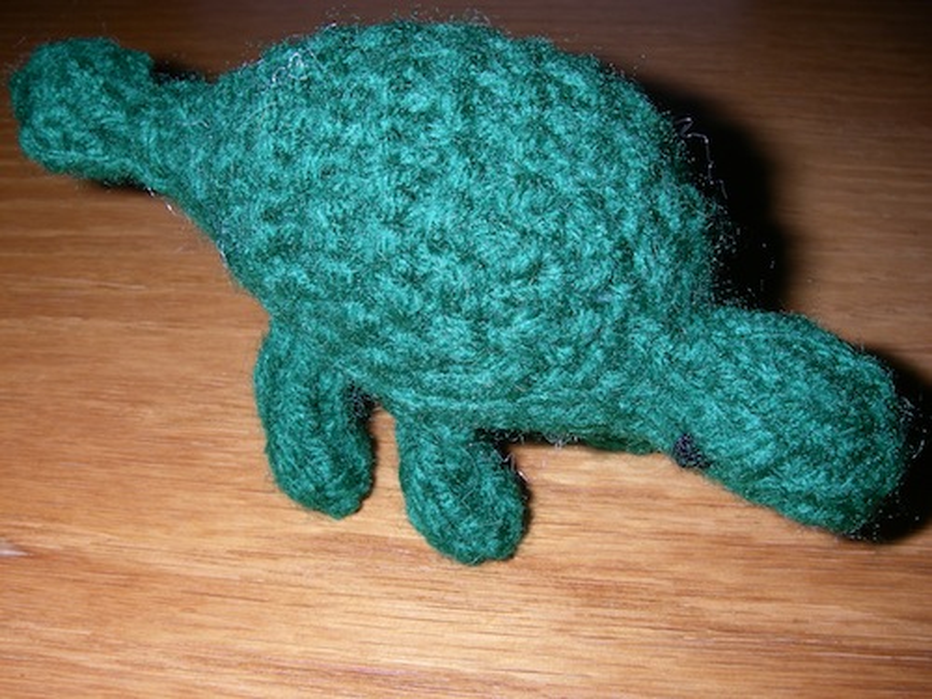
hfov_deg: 49.0
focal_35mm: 38
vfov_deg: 37.7
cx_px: 466
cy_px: 350
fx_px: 1023
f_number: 6.6
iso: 64
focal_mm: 6.3
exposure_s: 1/40
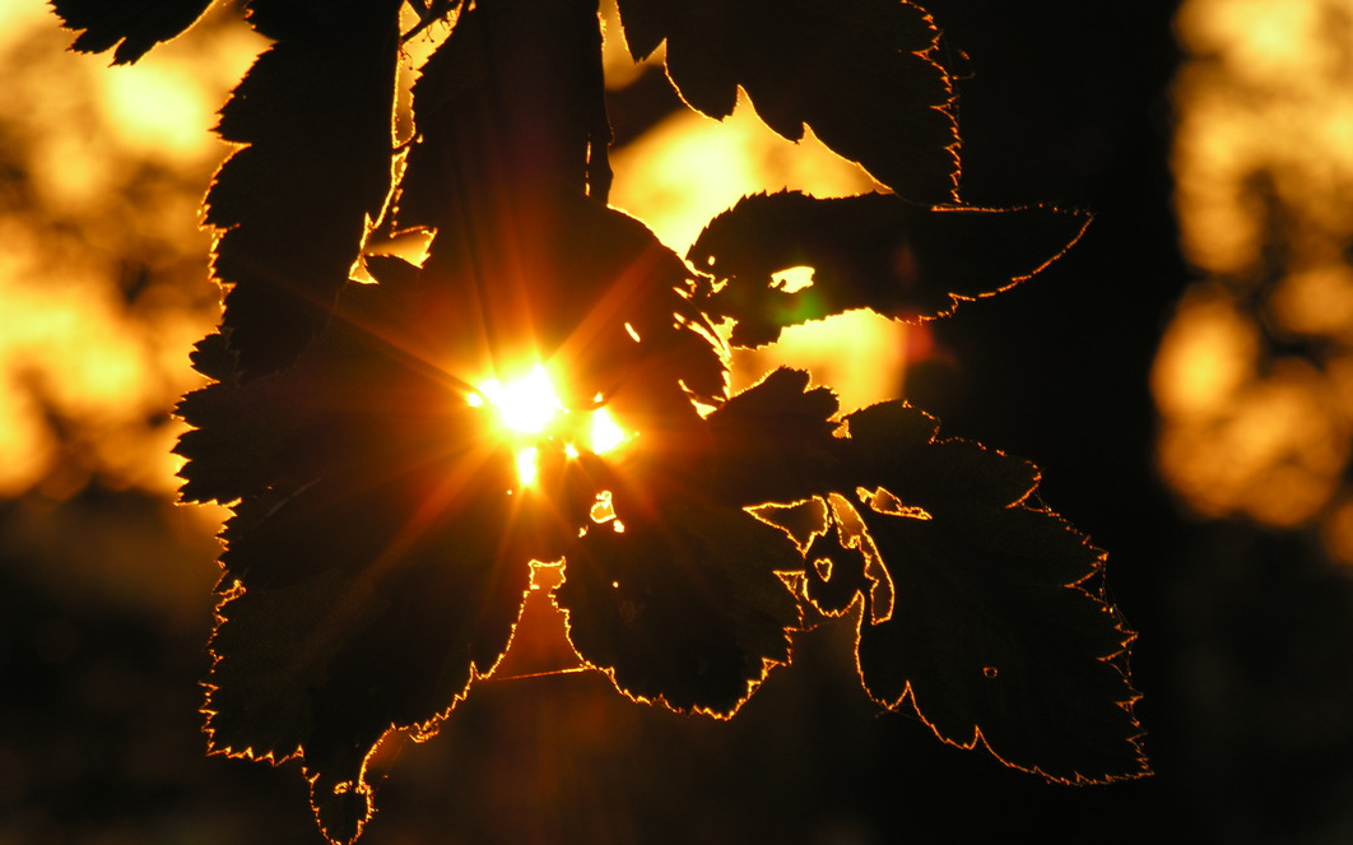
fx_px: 11427
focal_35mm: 310
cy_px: 385
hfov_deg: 6.8
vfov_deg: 4.2
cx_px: 677
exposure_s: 1/88.3
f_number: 6
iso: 50
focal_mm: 74
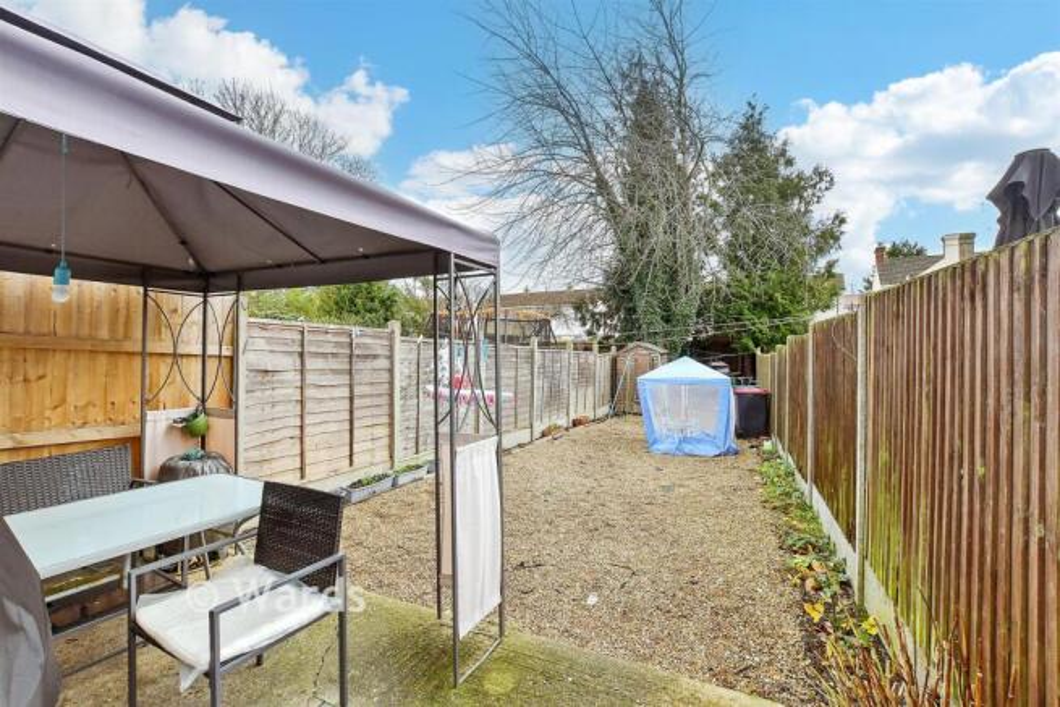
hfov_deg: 100.4
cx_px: 530
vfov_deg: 77.4
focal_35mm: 15
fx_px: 442
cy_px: 354
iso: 200
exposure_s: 1/80
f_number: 8
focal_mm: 10
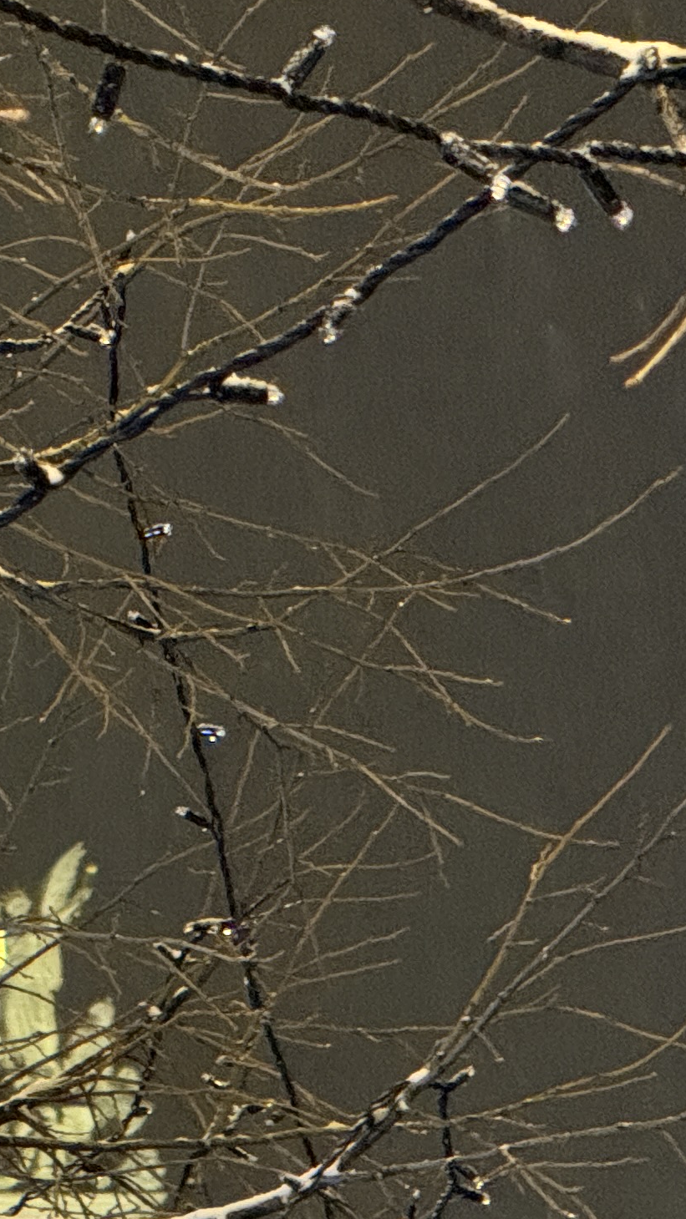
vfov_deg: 6.0
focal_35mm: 361
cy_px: 678
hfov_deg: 3.3
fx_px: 11677
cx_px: -633
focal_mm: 15.66
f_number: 2.8
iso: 1000
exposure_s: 1/33
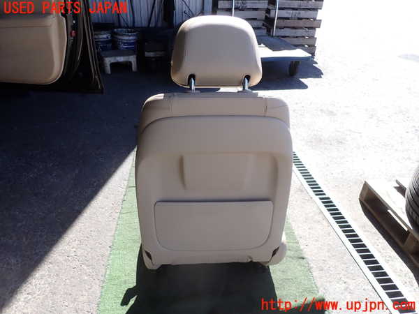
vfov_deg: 54.9
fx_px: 303
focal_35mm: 25
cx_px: 210
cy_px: 157
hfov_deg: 69.4
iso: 100
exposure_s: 1/400
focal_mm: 4.5
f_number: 2.8
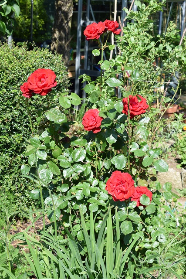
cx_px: 93
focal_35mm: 75
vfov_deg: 27.0
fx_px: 581
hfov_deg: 18.2
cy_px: 140
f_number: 8
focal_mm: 50
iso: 200
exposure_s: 1/250
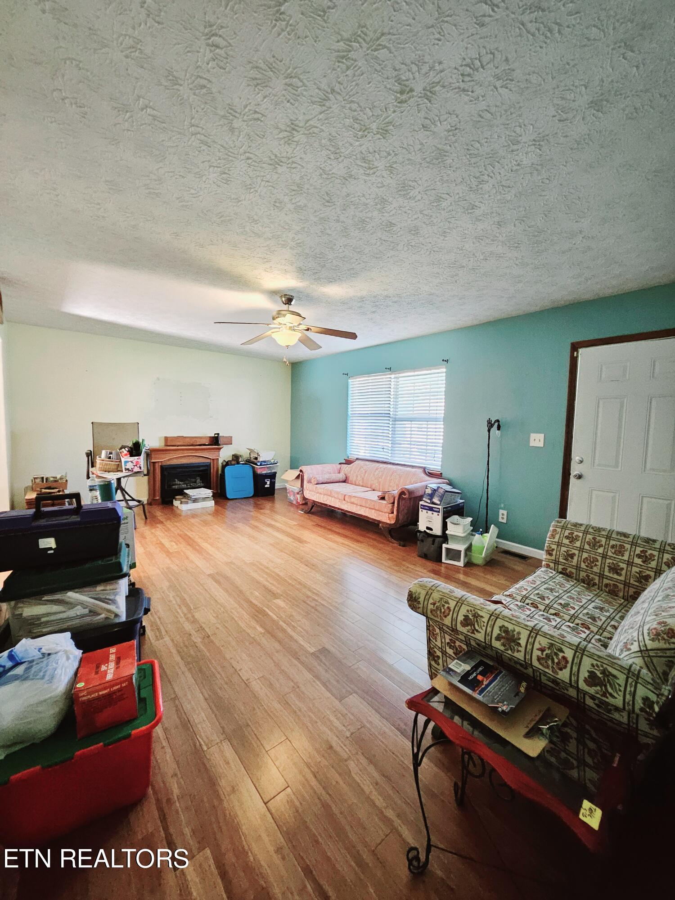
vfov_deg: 106.2
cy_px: 450
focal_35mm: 13
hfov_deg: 89.9
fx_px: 338
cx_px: 338
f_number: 2.2
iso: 320
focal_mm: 1.74
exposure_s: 1/30
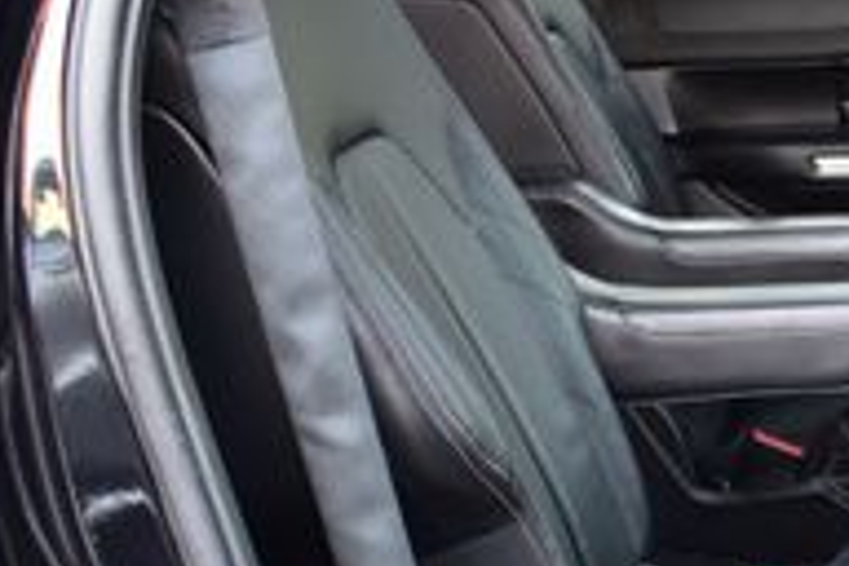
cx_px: 1154
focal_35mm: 90
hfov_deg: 20.4
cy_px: 575
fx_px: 2122
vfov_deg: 14.9
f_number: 6.3
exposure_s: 1/15
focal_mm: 18
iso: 800
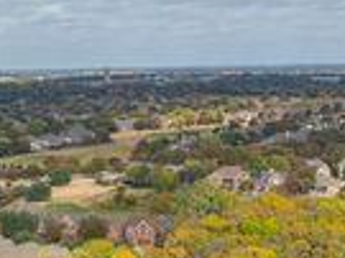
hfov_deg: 22.0
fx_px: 886
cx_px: 138
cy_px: 262
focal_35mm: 89
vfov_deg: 16.2
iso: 100
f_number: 7.1
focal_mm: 12.29
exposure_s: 1/320
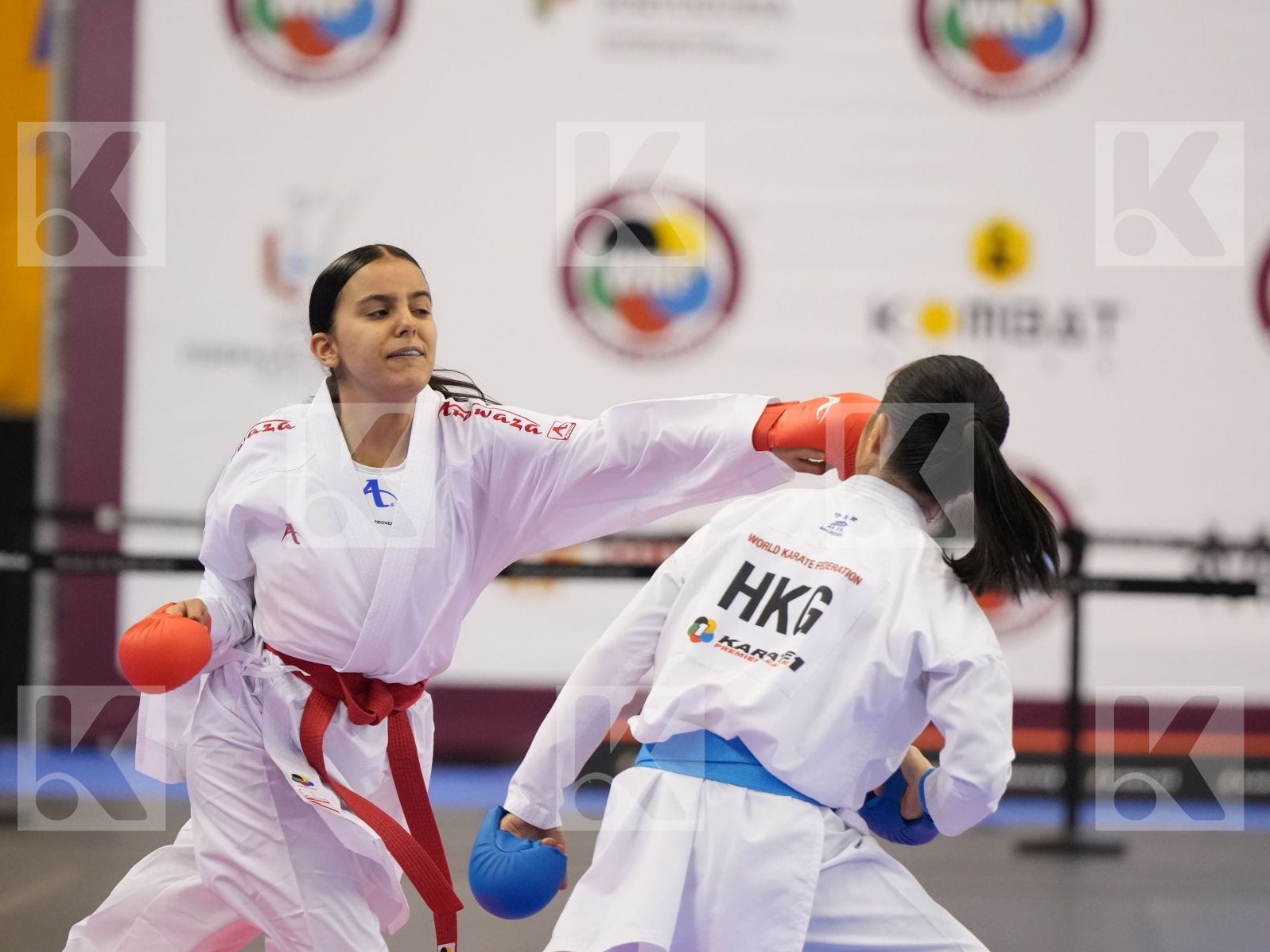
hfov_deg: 7.0
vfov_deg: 5.2
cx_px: 631
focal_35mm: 284
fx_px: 10417
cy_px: 476
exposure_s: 1/1000
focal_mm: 175
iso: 3200
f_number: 2.8
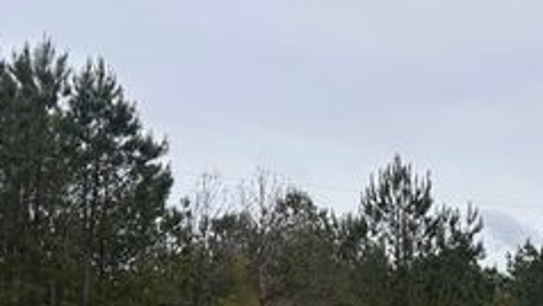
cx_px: 374
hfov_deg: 37.3
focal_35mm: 55
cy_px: 273
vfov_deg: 21.4
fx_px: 792
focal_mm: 6.86
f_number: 1.78
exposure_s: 1/7042
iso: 80
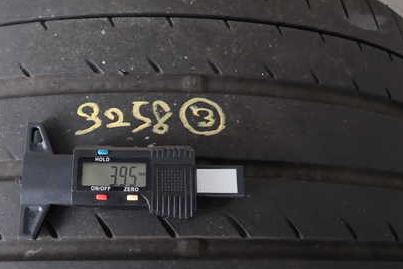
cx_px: 121
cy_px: 169
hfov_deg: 48.3
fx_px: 437
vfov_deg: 34.1
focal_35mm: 39
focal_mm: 4.5
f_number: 2
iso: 125
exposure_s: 1/60
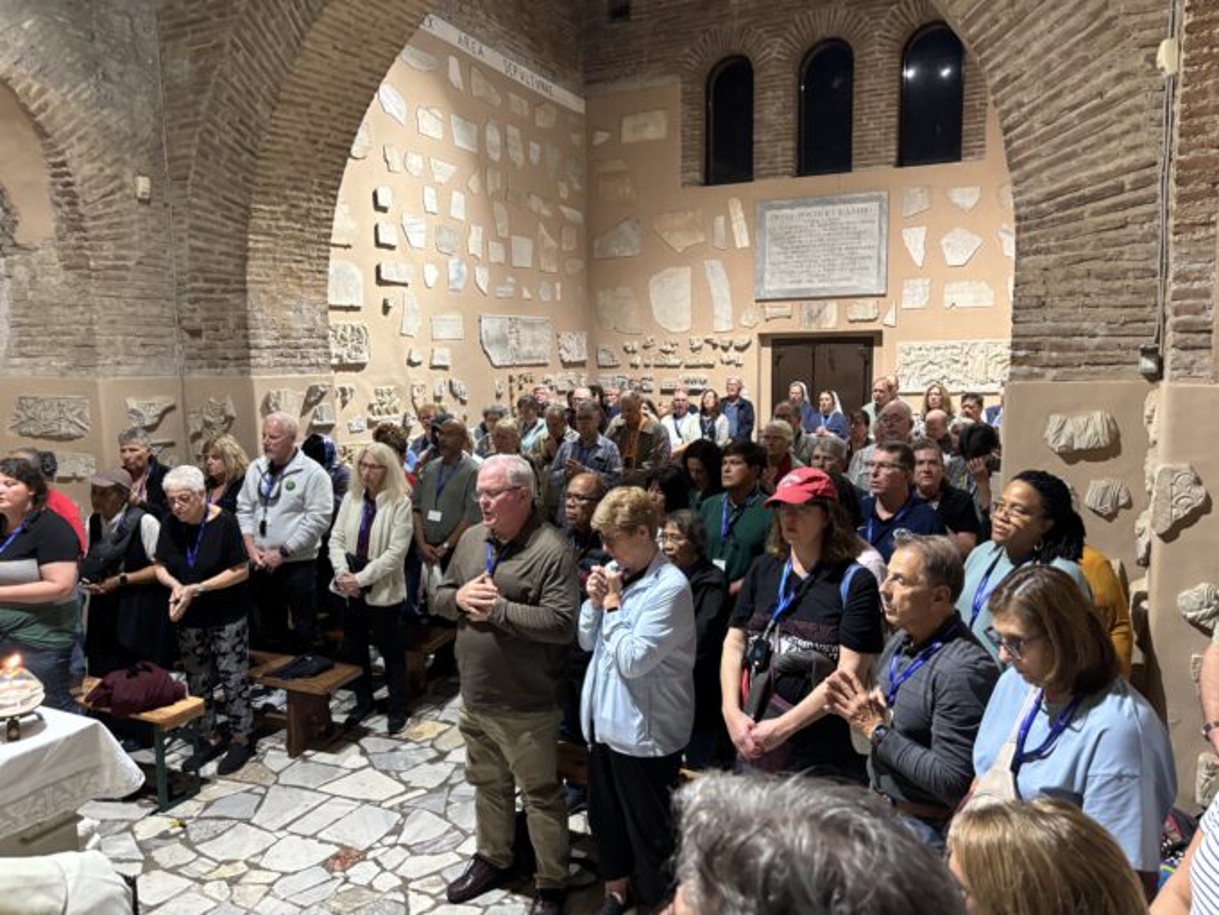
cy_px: 458
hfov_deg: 67.3
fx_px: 916
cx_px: 610
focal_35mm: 26
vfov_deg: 53.1
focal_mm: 5.96
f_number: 1.6
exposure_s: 1/50
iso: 500
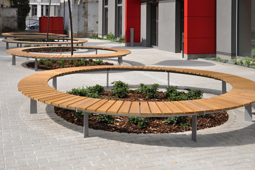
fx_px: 319
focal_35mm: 45
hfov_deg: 43.6
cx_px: 128
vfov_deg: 29.8
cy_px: 85
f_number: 4.2
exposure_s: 1/4000
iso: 400
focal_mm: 30
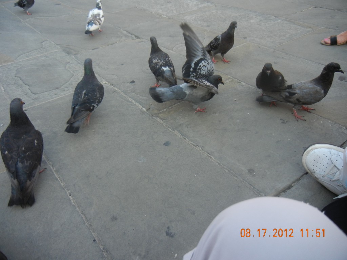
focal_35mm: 30
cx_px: 174
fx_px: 301
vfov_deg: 46.8
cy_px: 130
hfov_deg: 60.0
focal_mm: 5.4
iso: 160
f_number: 3.5
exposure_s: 1/170
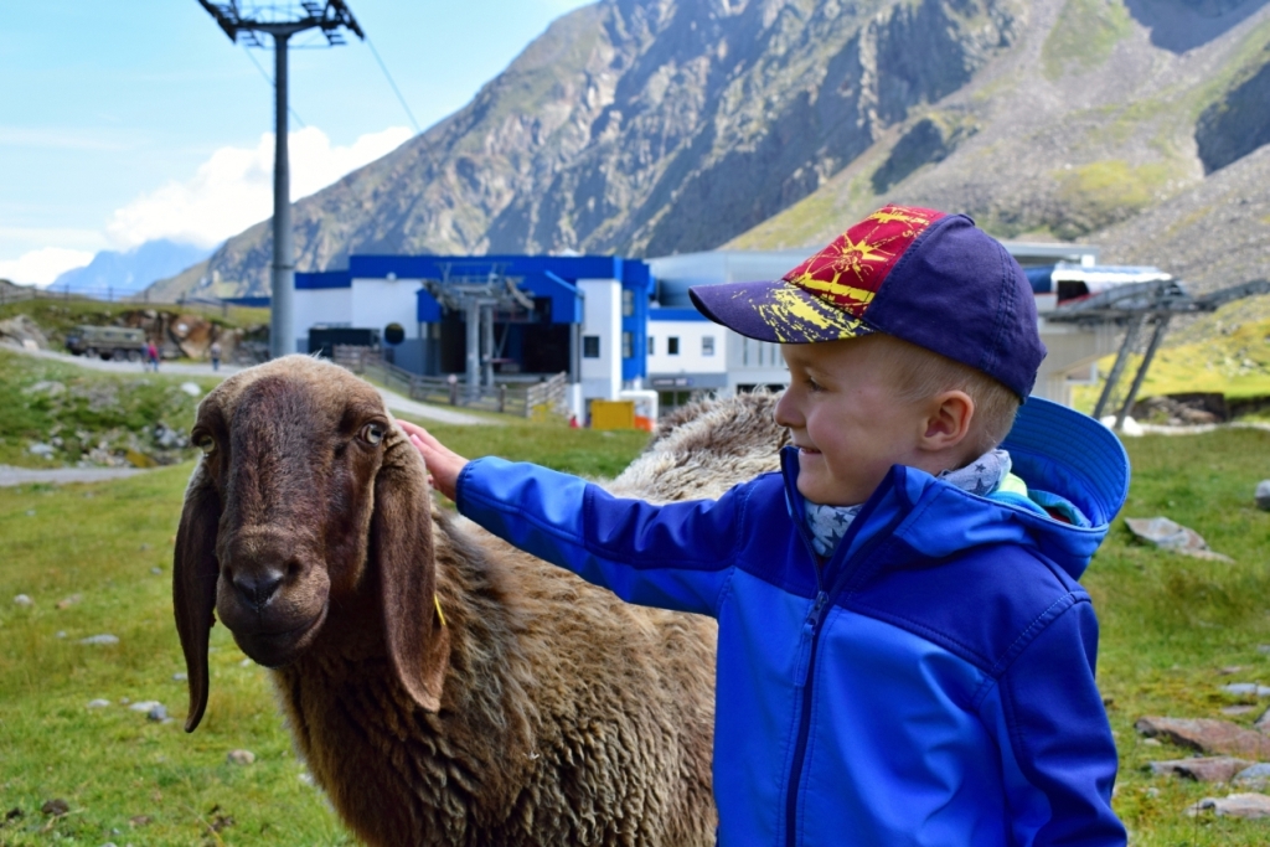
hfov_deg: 46.4
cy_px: 424
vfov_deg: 31.9
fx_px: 1482
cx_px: 635
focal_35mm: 42
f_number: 9
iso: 200
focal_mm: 28
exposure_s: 1/200
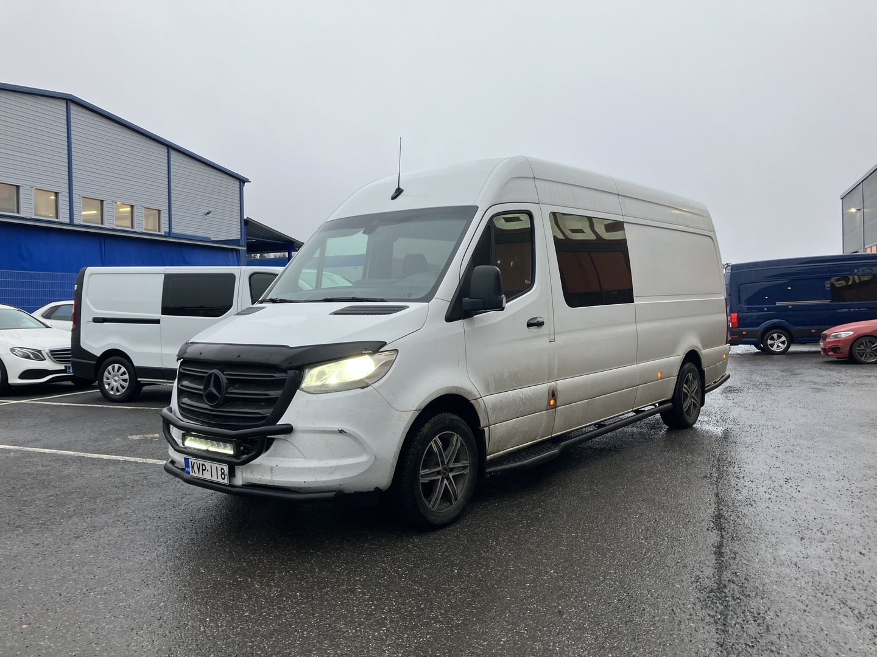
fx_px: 709
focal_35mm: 28
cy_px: 328
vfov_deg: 49.7
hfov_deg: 63.4
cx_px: 438
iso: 40
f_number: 1.8
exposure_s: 1/100
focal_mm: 3.99
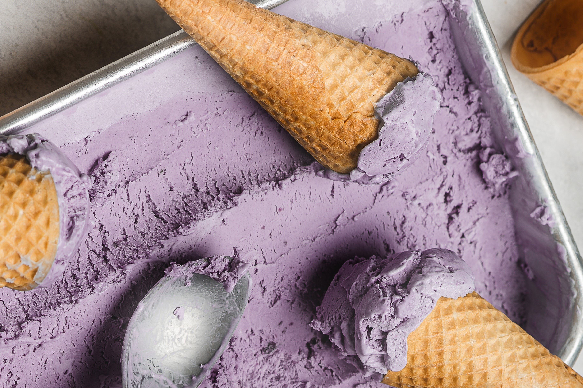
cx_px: 196
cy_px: 255
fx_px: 2816
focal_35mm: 174
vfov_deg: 7.9
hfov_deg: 11.8
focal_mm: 105
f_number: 11
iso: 100
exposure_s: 1/160
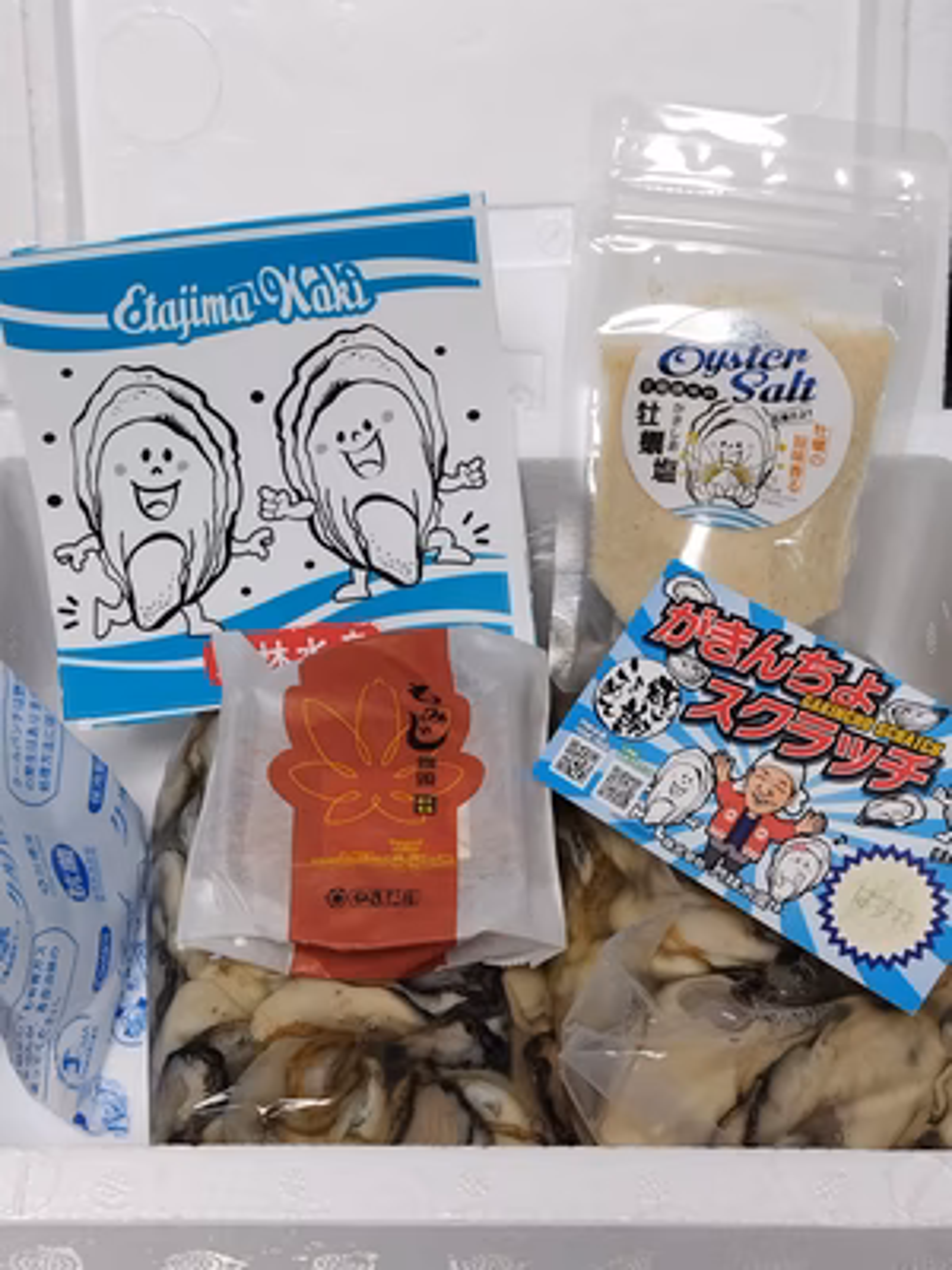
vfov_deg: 73.9
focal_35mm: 23
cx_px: 476
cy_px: 635
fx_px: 843
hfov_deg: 58.9
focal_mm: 5.5
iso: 170
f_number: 1.9
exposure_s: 1/120
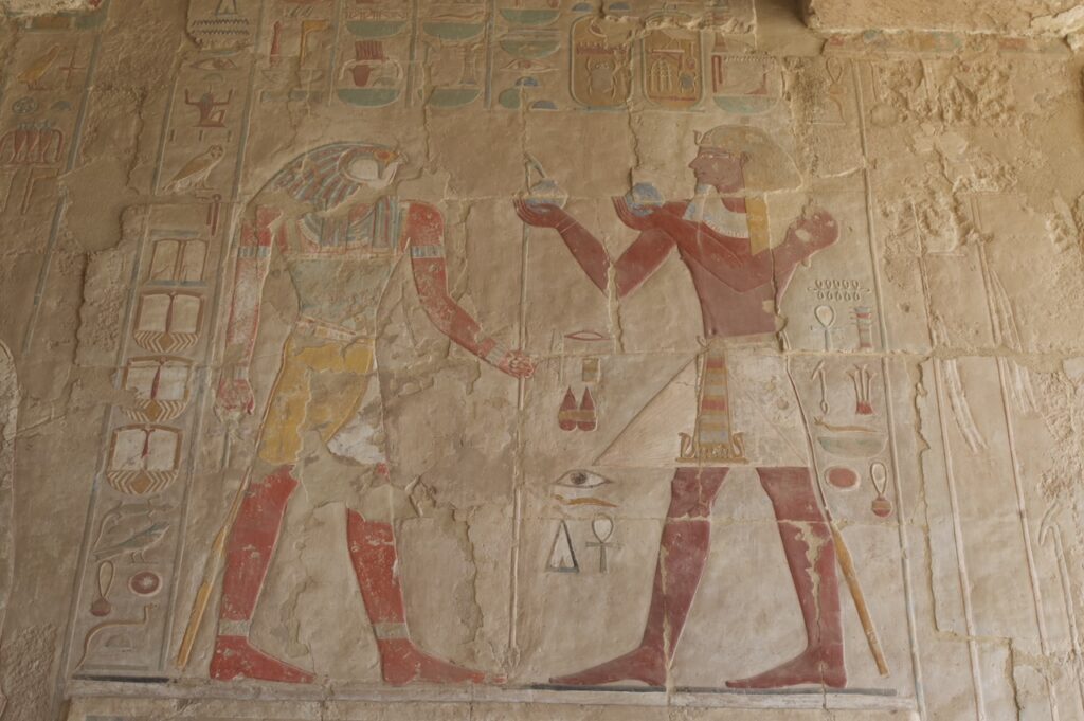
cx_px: 542
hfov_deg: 33.4
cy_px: 360
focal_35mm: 60
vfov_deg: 22.6
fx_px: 1805
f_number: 9
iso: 400
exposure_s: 1/125
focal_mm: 40
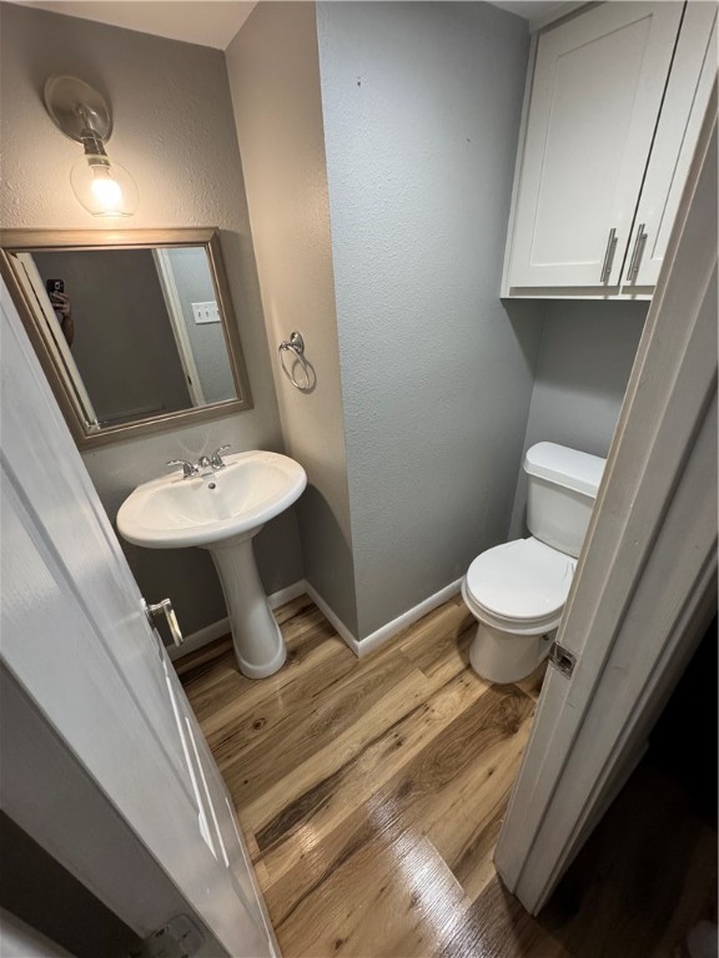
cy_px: 479
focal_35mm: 14
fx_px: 388
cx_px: 360
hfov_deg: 85.7
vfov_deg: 102.1
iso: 320
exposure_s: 1/120
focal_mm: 2.22
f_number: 2.2
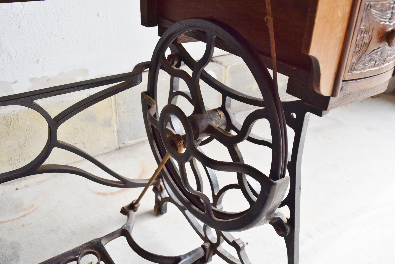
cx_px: 198
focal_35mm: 34
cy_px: 132
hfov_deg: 55.1
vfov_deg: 38.4
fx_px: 379
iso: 400
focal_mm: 23
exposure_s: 1/200
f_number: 7.1
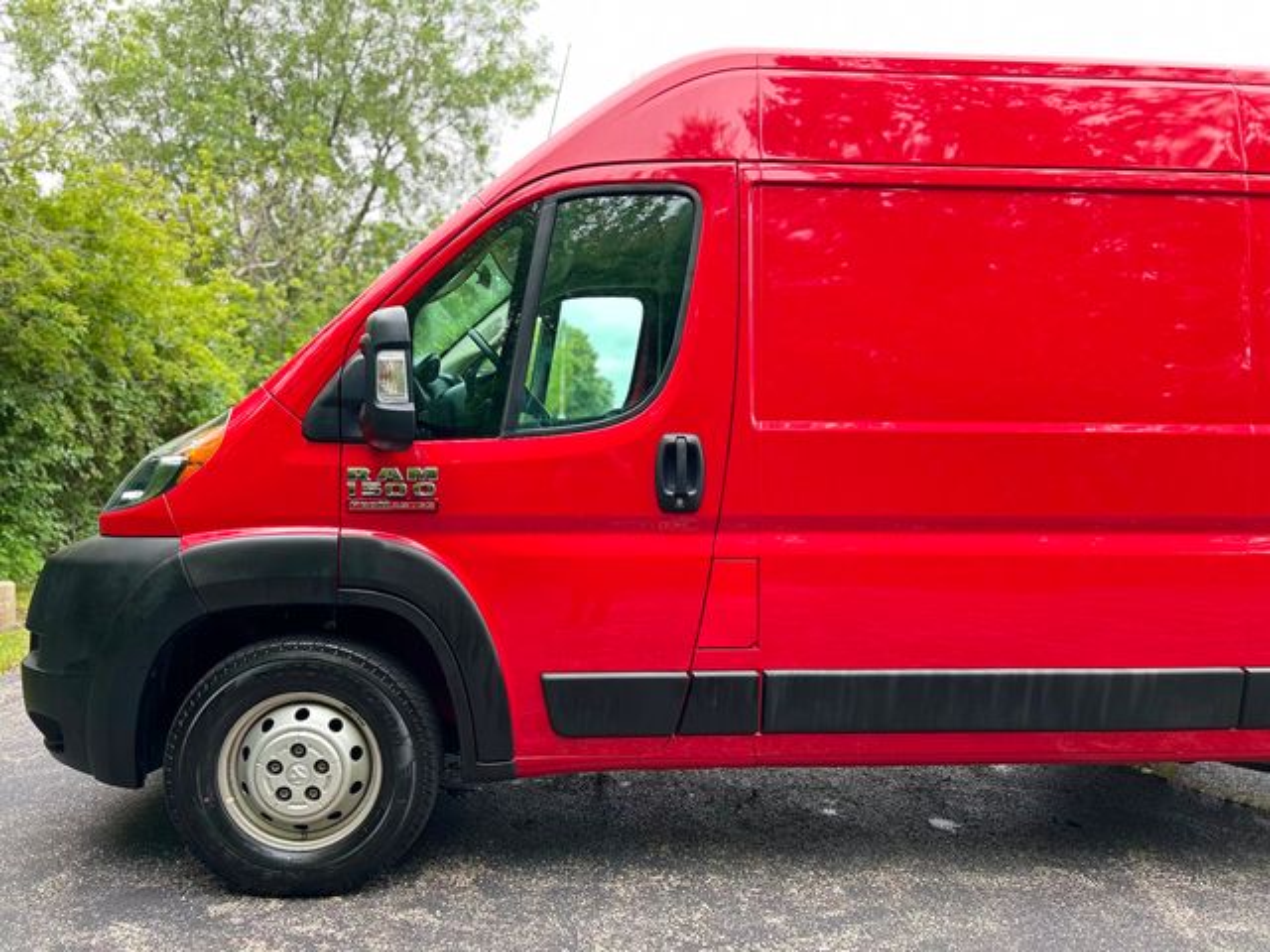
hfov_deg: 67.3
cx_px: 635
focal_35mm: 26
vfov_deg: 53.1
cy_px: 476
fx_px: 954
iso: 40
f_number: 1.5
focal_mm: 5.7
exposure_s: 1/180
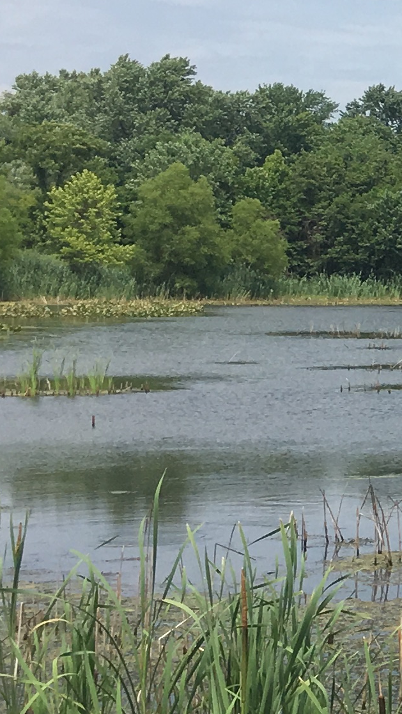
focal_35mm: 114
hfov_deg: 9.2
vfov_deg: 18.8
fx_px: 2159
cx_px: 1056
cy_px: 309
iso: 25
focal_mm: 4.15
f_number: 2.2
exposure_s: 1/2024
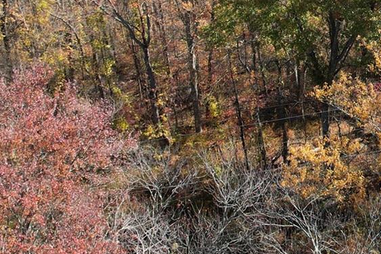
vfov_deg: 16.5
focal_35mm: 80
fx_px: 846
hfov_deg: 23.1
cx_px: 466
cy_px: -27
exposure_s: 1/1000
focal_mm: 8.38
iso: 200
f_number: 2.8
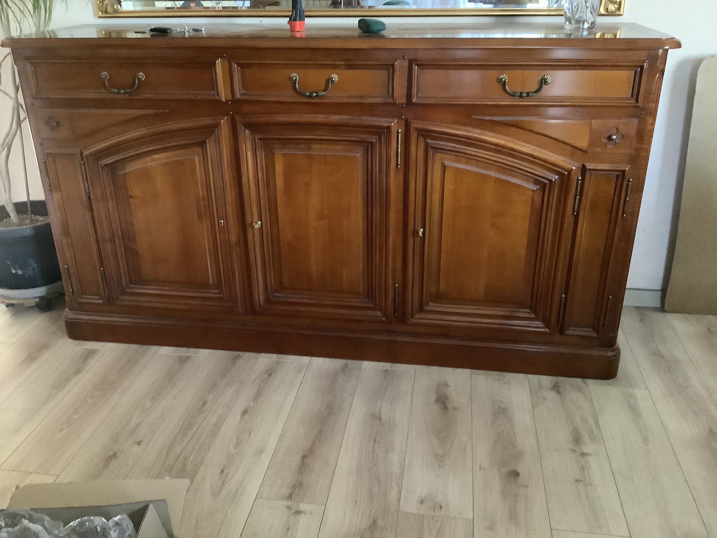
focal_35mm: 31
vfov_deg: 45.4
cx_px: 358
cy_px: 269
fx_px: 642
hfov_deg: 58.4
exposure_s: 1/17
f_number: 2.4
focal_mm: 3.3
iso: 800
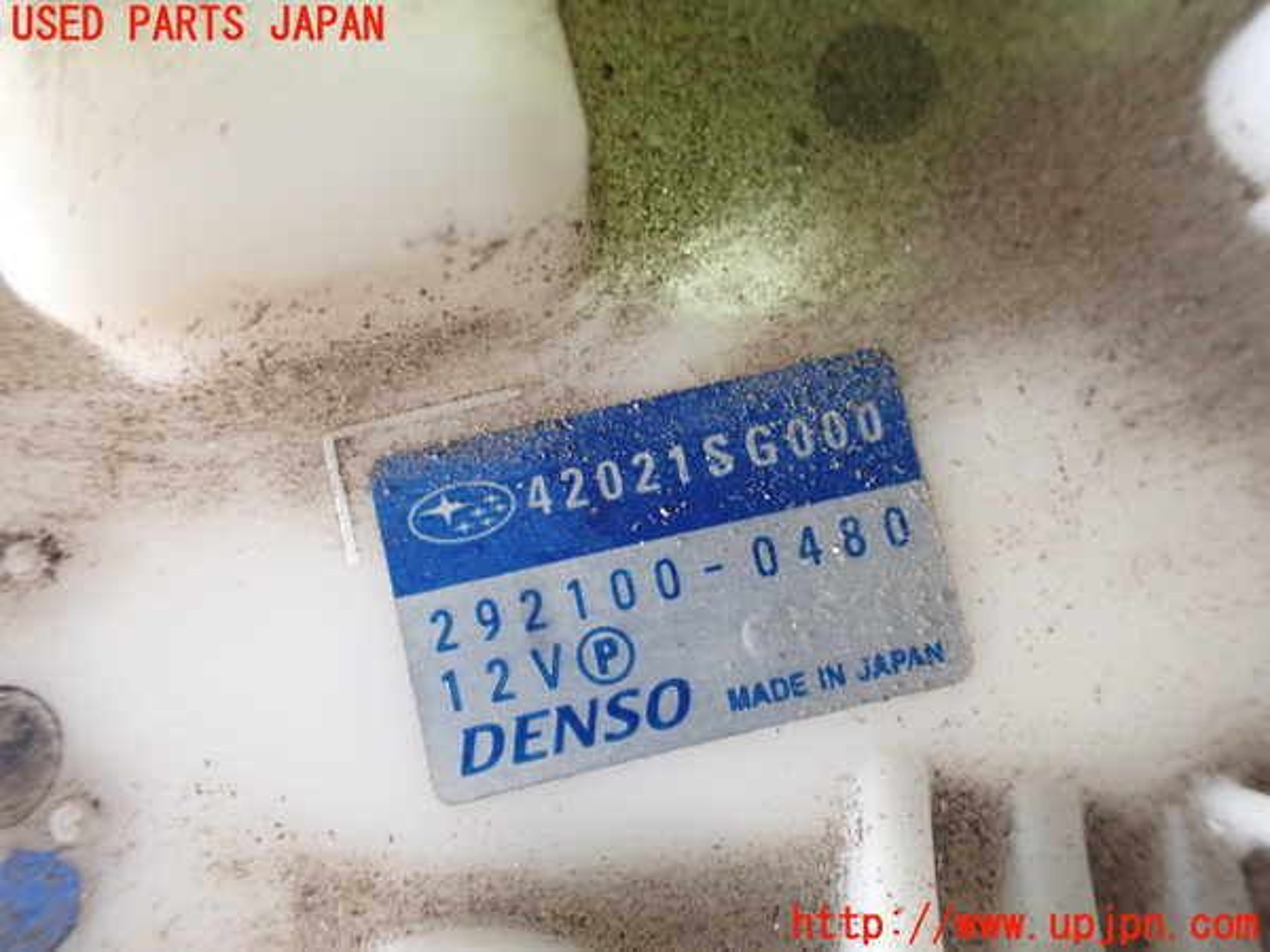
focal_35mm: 30
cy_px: 476
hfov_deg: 60.0
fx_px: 1101
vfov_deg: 46.8
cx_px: 635
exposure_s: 1/100
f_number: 2.3
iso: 800
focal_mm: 5.4
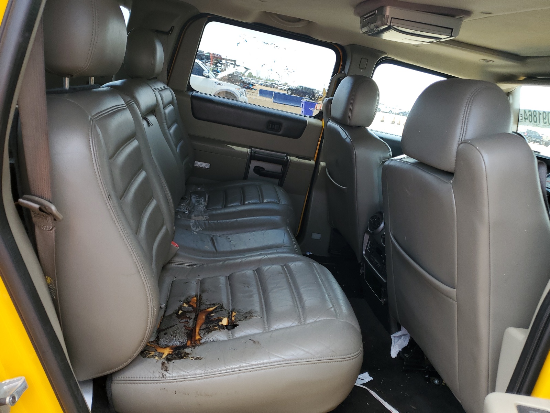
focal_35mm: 26
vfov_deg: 53.1
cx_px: 275
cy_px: 206
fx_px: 413
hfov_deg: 67.3
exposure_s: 1/244
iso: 50
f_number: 1.5
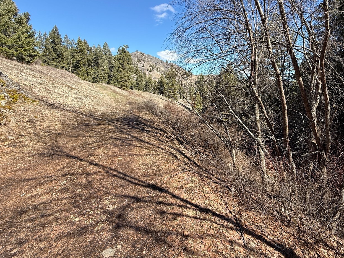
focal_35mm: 18
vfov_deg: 70.2
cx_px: 205
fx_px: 179
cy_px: 93
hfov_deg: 86.7
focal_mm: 2.22
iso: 50
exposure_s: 1/760
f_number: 2.2
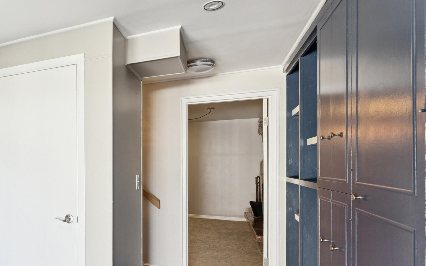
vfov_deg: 48.8
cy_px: 169
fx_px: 290
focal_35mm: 25
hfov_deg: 62.7
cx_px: 55
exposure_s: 1/25
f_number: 8
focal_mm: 14
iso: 640
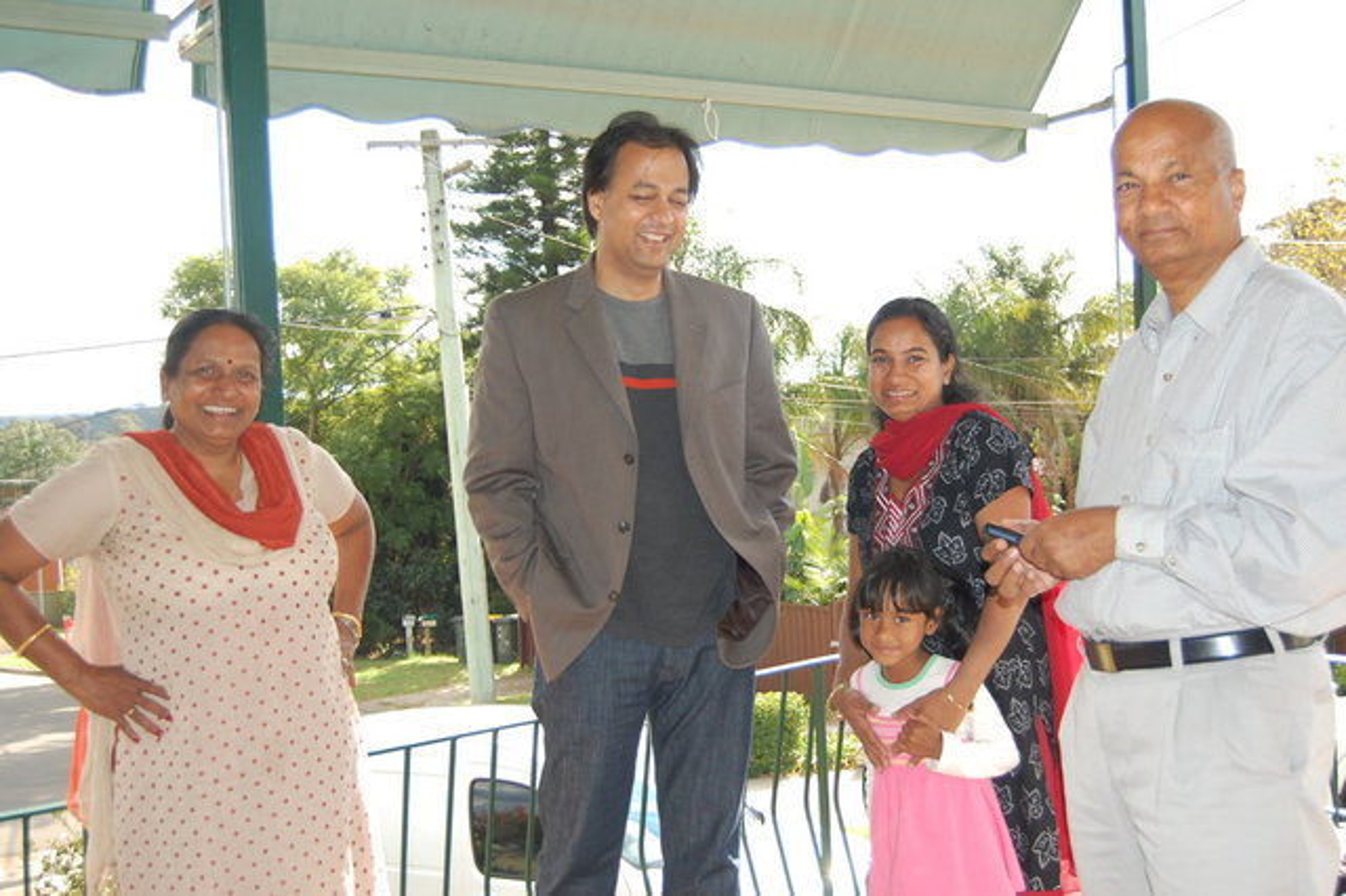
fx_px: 1457
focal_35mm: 39
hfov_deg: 49.6
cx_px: 673
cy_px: 448
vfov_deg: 34.2
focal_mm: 26
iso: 400
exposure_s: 1/500
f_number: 4.5
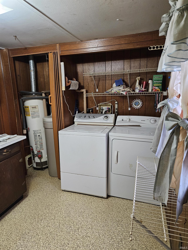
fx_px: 167
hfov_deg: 58.9
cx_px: 94
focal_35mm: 23
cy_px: 125
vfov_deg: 73.9
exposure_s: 1/120
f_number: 1.8
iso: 1000
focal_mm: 5.4
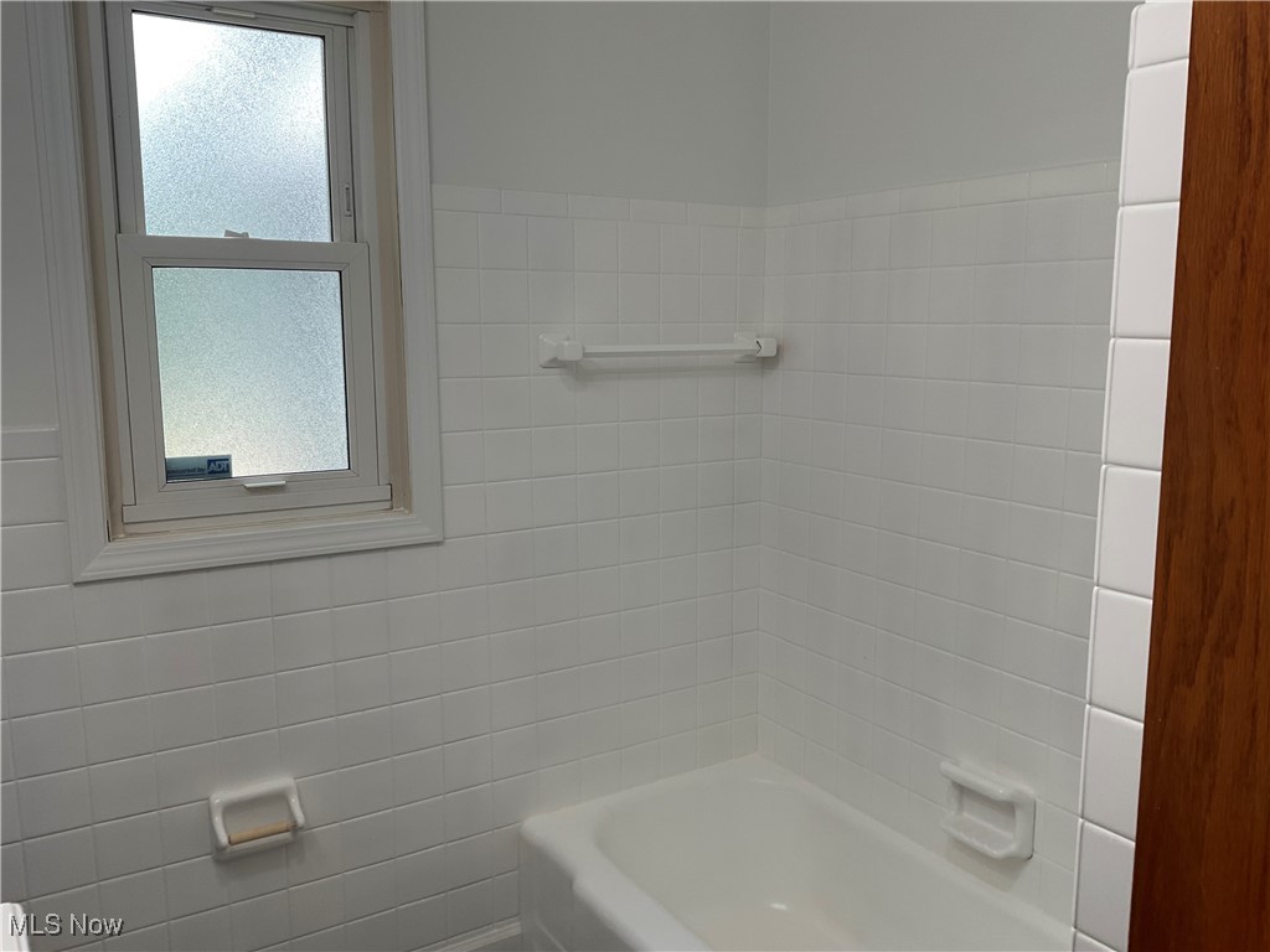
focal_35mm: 29
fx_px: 1064
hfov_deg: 61.7
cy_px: 476
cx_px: 635
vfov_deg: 48.2
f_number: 1.8
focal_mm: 3
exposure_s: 1/120
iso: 25
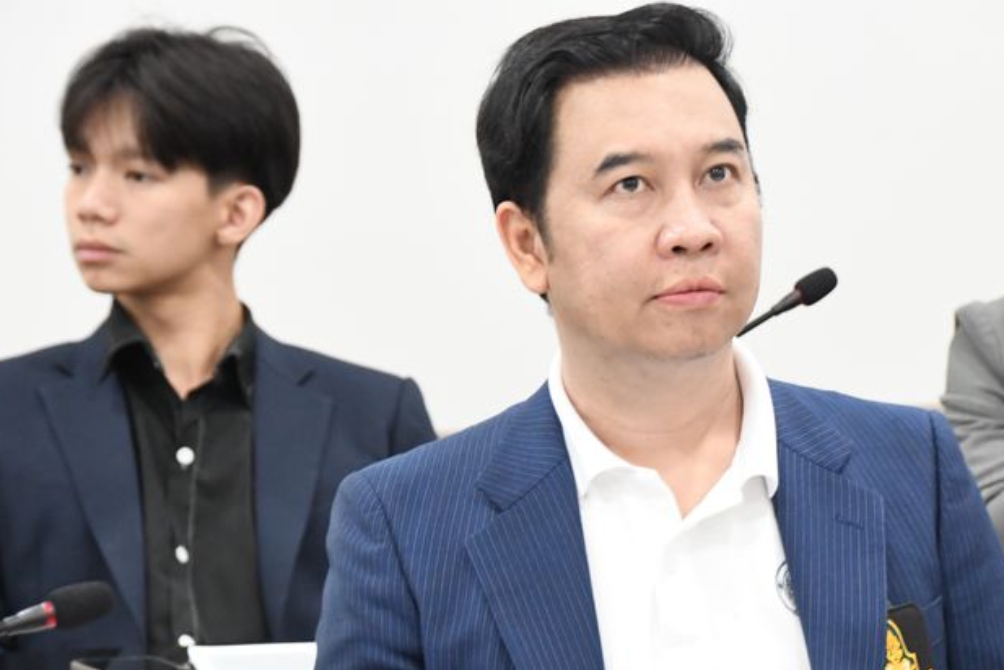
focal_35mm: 224
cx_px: 656
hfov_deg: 9.2
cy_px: 554
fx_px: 6250
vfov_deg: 6.1
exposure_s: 1/50
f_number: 5.3
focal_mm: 90
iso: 4000
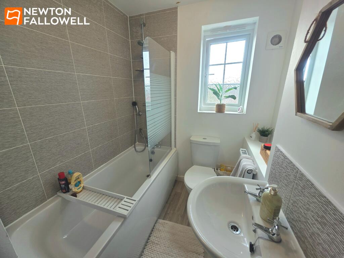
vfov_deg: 89.9
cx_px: 172
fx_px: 129
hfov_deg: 106.2
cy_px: 129
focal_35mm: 13
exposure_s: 1/101
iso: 50
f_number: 1.9
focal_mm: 2.2
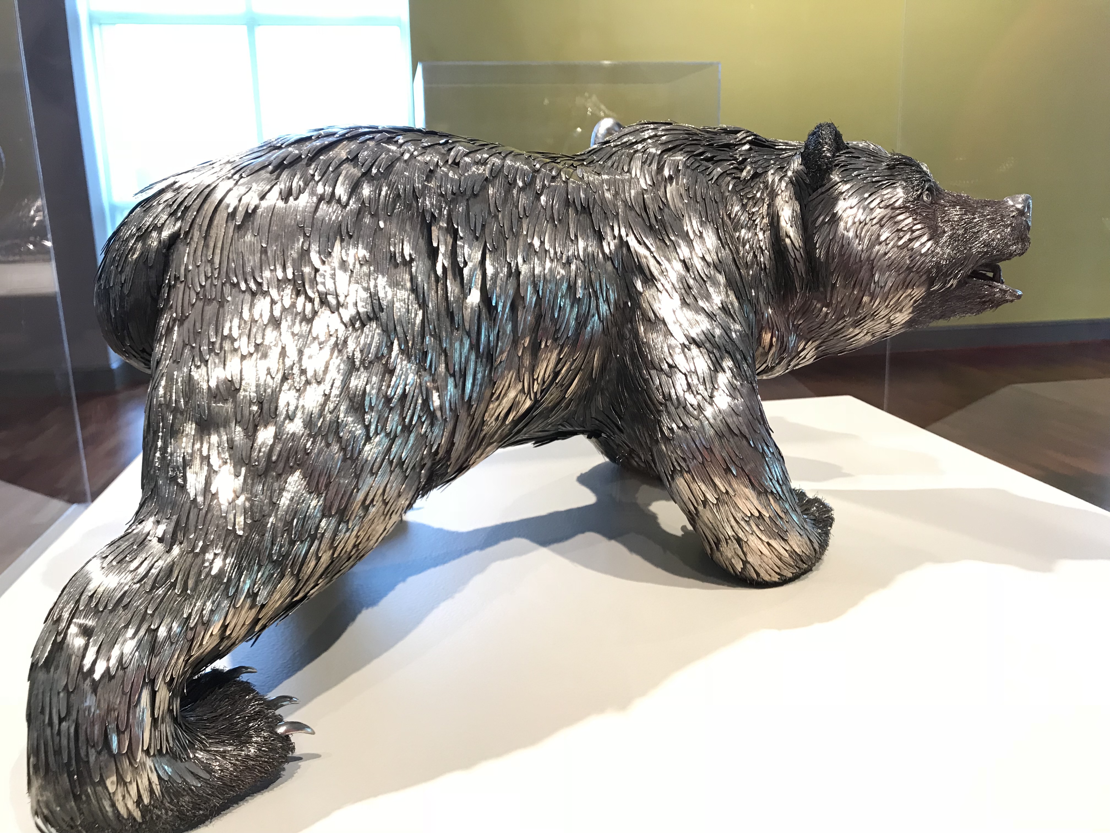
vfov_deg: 49.7
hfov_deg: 63.4
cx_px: 555
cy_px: 416
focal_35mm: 28
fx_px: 898
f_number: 1.8
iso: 40
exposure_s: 1/24
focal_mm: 3.99
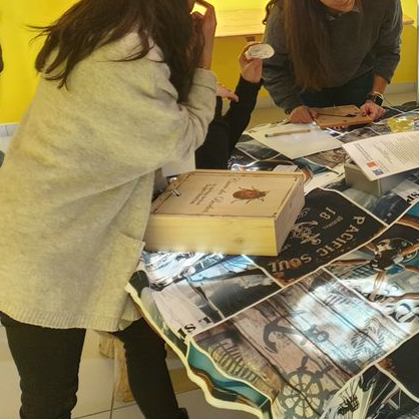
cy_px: 121
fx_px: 603
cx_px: 397
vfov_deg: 37.7
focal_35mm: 44
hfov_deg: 35.5
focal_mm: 4.3
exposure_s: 1/50
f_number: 1.5
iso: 250
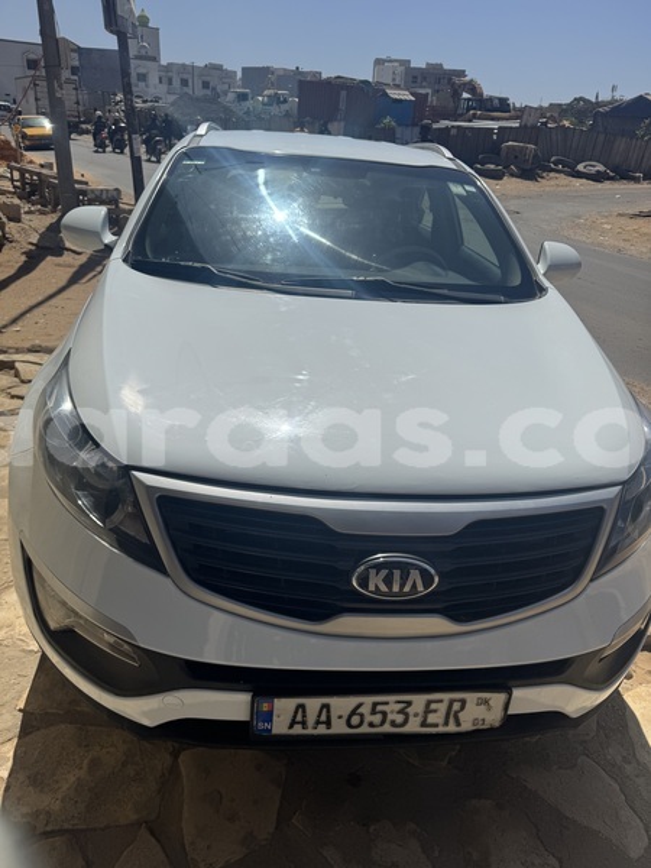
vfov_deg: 71.6
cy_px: 434
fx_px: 602
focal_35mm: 24
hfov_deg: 56.8
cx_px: 326
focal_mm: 6.76
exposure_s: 1/12346
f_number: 1.78
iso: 64
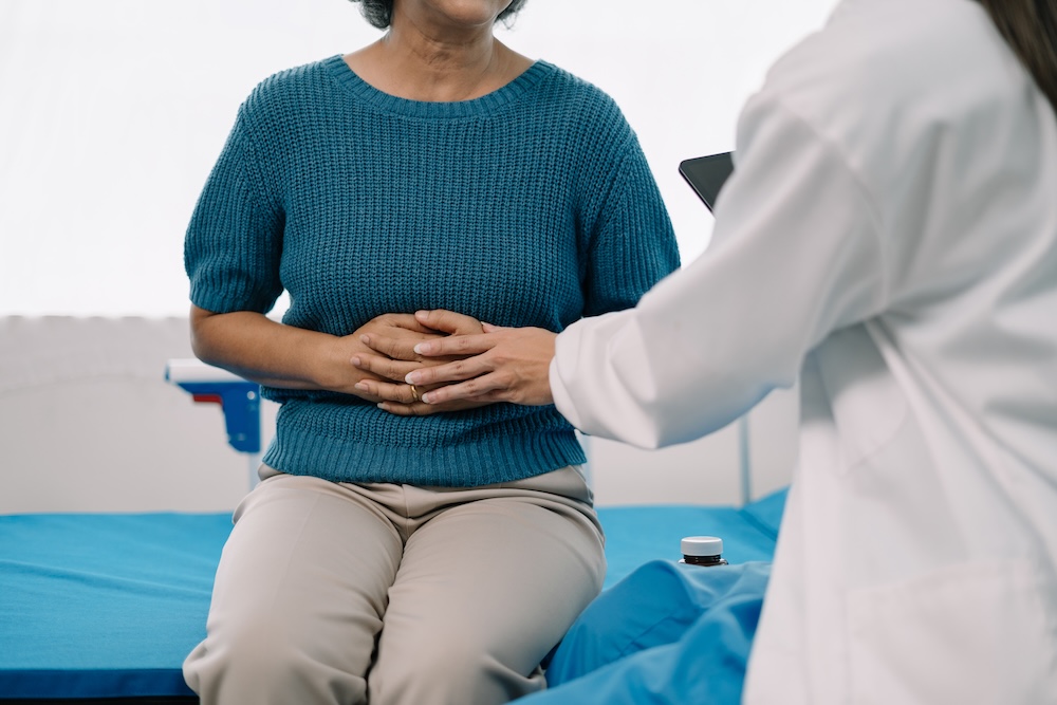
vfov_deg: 27.0
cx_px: 528
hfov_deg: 39.6
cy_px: 352
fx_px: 1468
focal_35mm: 50
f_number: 2
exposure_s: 1/400
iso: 250
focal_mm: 50
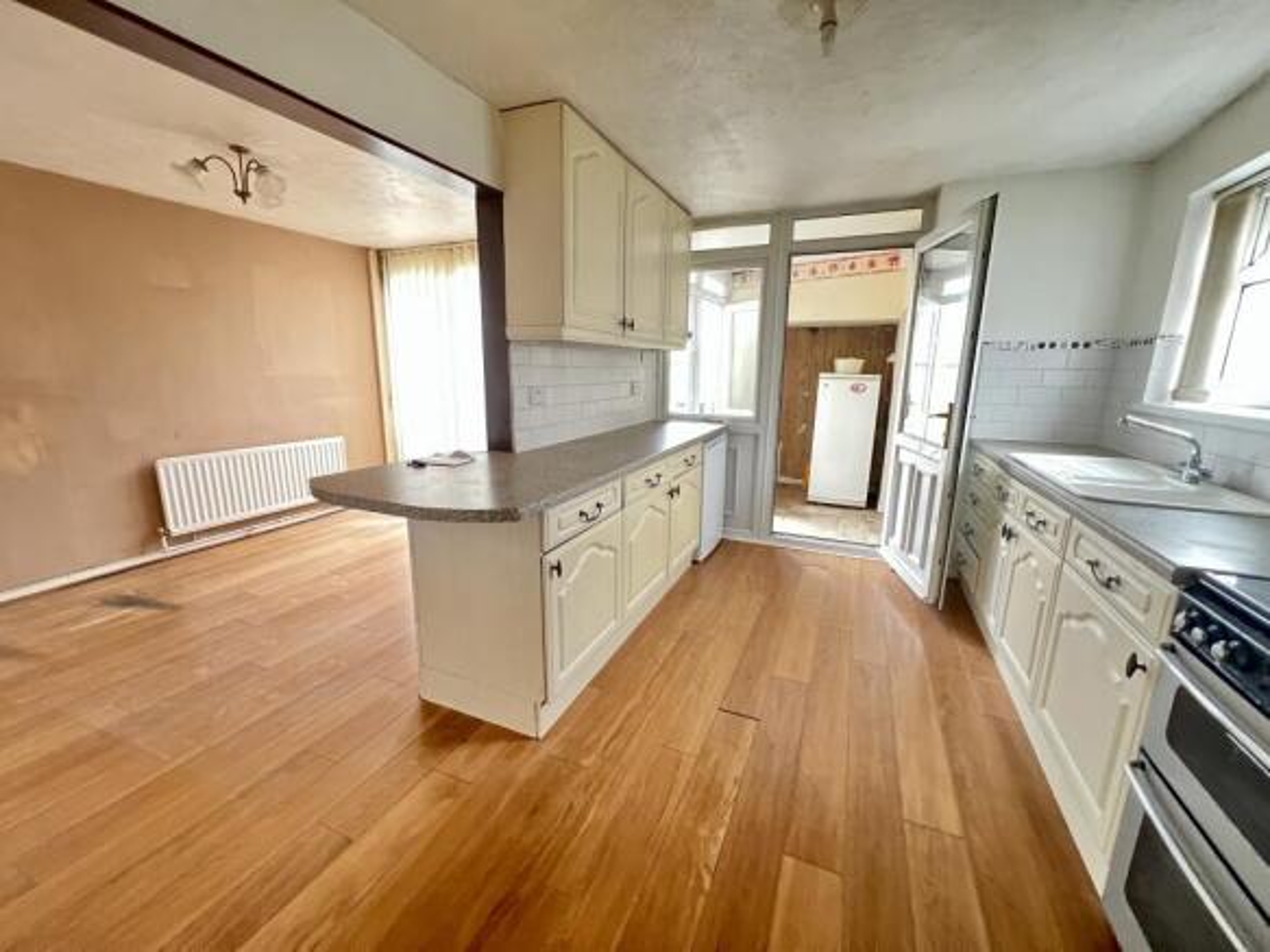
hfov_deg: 106.2
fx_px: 477
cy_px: 476
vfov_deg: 89.9
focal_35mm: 13
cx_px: 635
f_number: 1.8
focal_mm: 1.57
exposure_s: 1/60
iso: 800
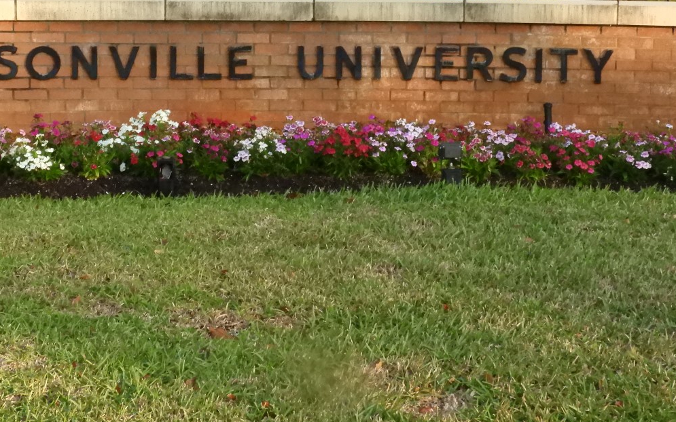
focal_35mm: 92
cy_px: 70
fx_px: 1695
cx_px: 238
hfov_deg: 22.5
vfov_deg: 14.1
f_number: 4.8
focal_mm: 10.7
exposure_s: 1/2000
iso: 1600
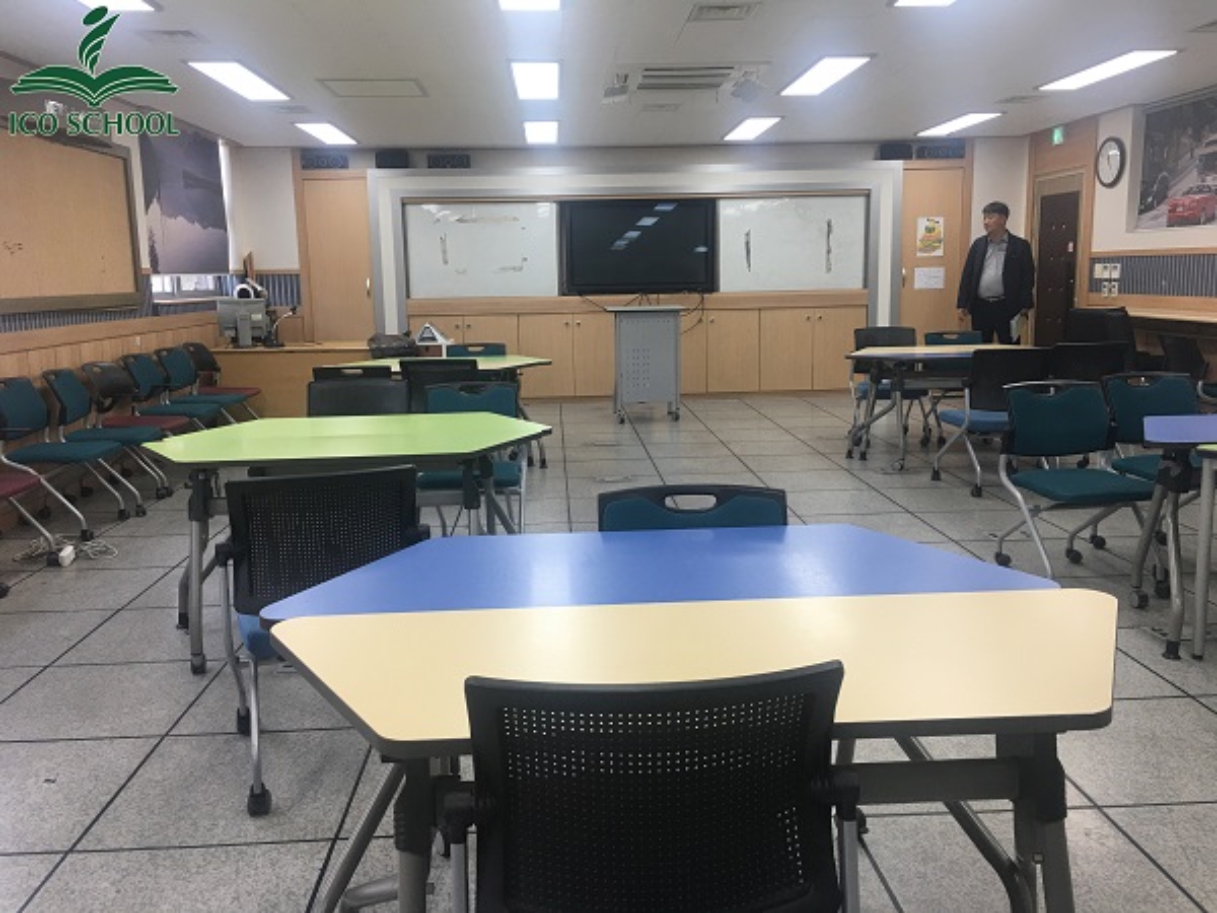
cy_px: 456
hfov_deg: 61.7
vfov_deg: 48.2
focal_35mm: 29
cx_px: 608
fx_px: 1020
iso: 25
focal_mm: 4.15
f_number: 2.2
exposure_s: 1/40
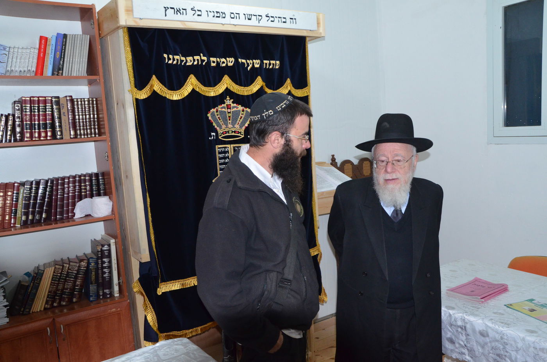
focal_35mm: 32
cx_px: 274
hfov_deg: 59.6
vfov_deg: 41.5
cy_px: 181
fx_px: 478
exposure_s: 1/60
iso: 2000
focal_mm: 21
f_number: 6.3
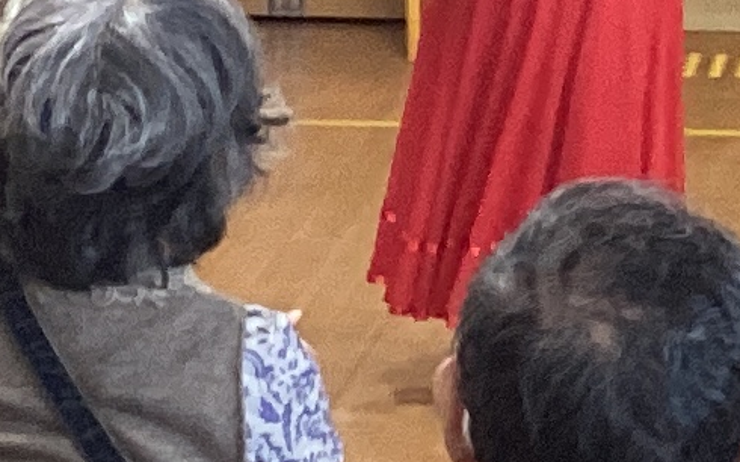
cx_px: 770
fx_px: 4416
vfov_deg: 6.0
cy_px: -38
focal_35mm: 219
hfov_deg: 9.5
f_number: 2.4
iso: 160
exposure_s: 1/50
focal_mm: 3.3
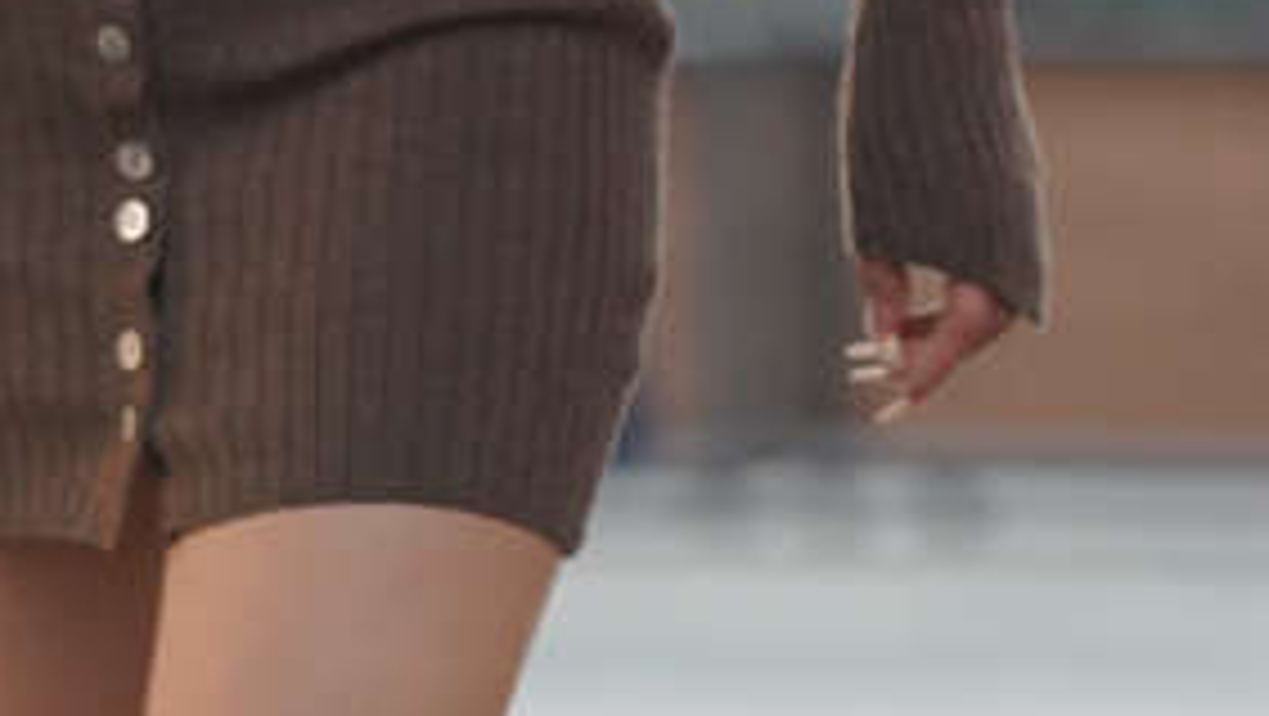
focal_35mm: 902
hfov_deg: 2.4
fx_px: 30368
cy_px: -766
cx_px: 1755
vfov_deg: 1.3
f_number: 1.8
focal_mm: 135
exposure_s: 1/320
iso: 1000
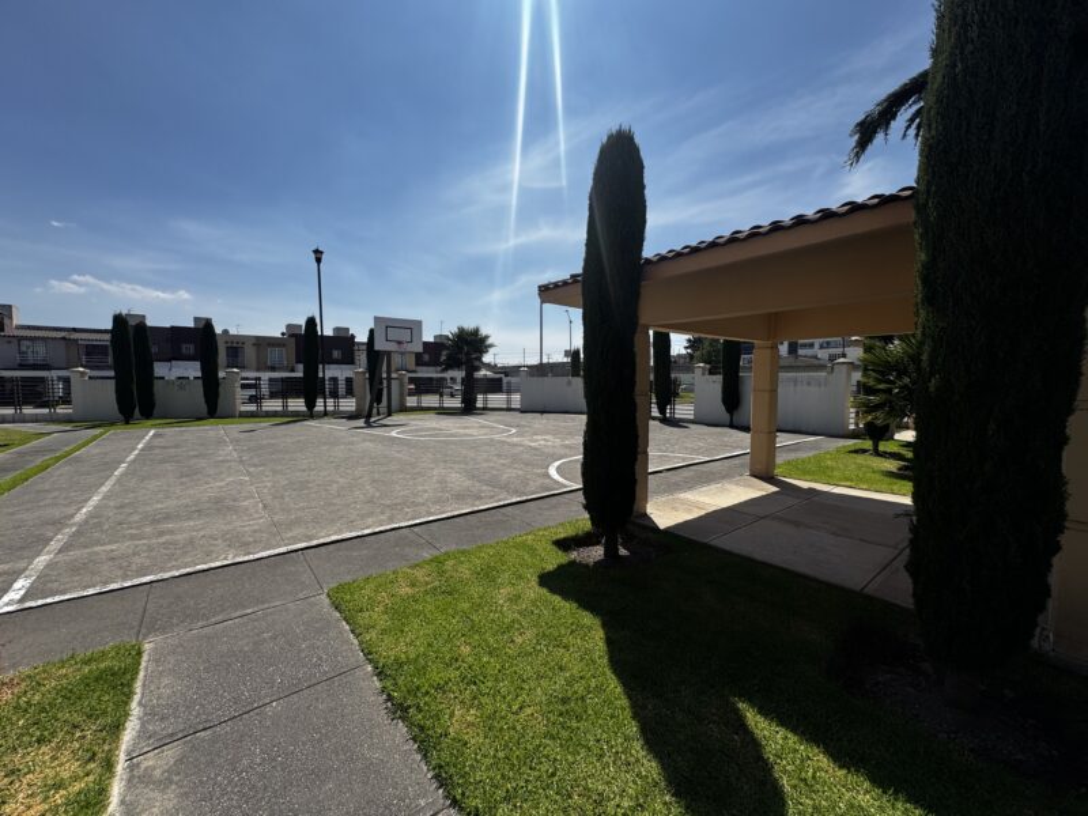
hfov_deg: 102.1
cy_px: 408
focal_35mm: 14
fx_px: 440
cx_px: 544
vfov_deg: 85.7
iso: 50
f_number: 2.2
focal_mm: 2.22
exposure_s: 1/3106
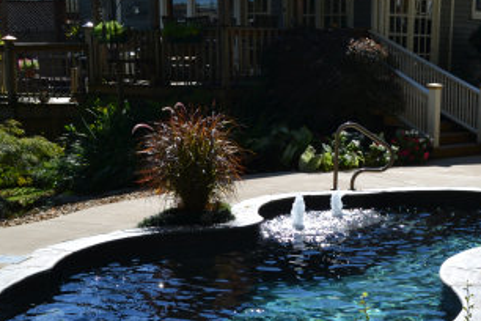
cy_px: 330
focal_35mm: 70
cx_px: 311
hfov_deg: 28.7
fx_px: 935
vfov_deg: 18.9
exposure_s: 1/320
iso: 100
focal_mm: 22
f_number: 9
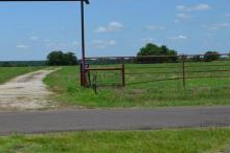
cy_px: 3
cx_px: 35
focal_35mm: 68
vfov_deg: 19.4
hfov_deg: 28.8
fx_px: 434
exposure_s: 1/320
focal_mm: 22
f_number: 9
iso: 100
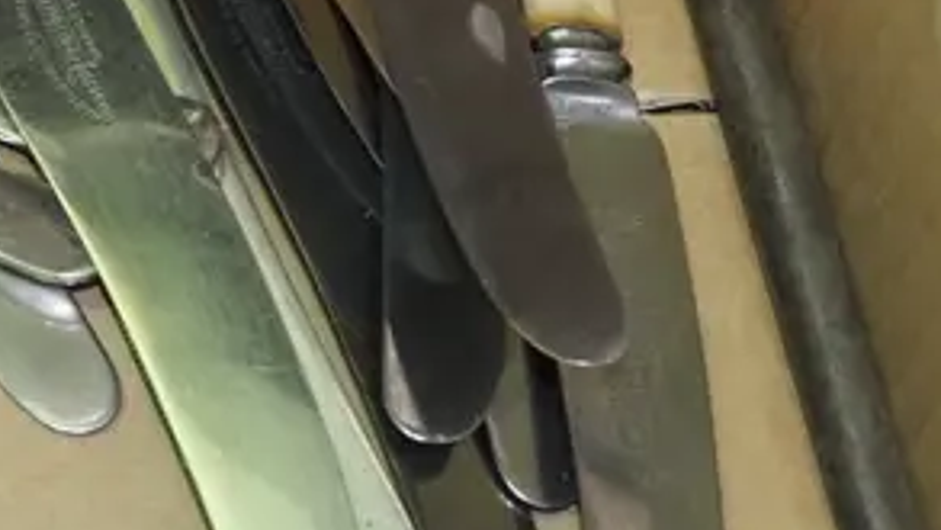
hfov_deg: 16.8
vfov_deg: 9.7
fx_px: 3045
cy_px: -170
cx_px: -177
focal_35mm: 122
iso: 2500
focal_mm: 16
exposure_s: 1/160
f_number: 5.6
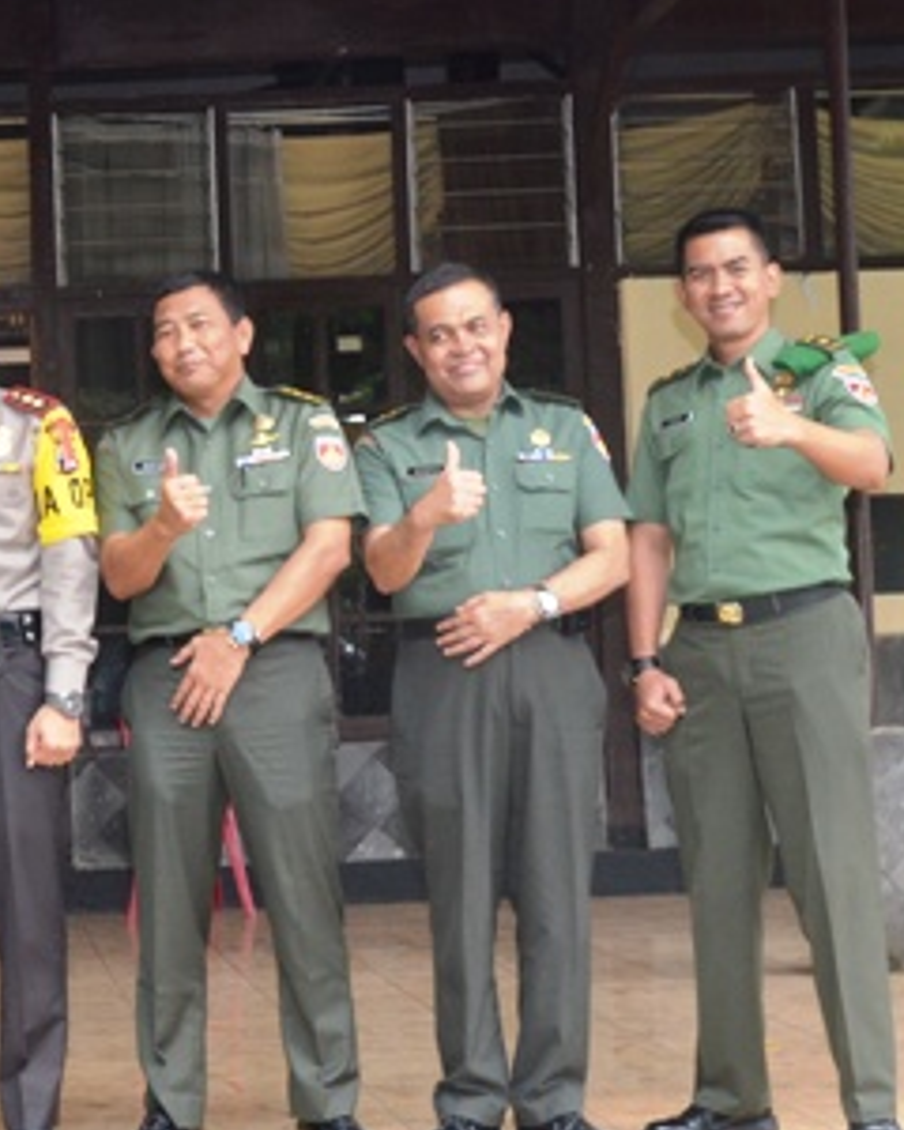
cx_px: -109
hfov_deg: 14.7
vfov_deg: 18.8
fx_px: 3411
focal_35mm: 102
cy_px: 493
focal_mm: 34
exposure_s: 1/125
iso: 800
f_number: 8
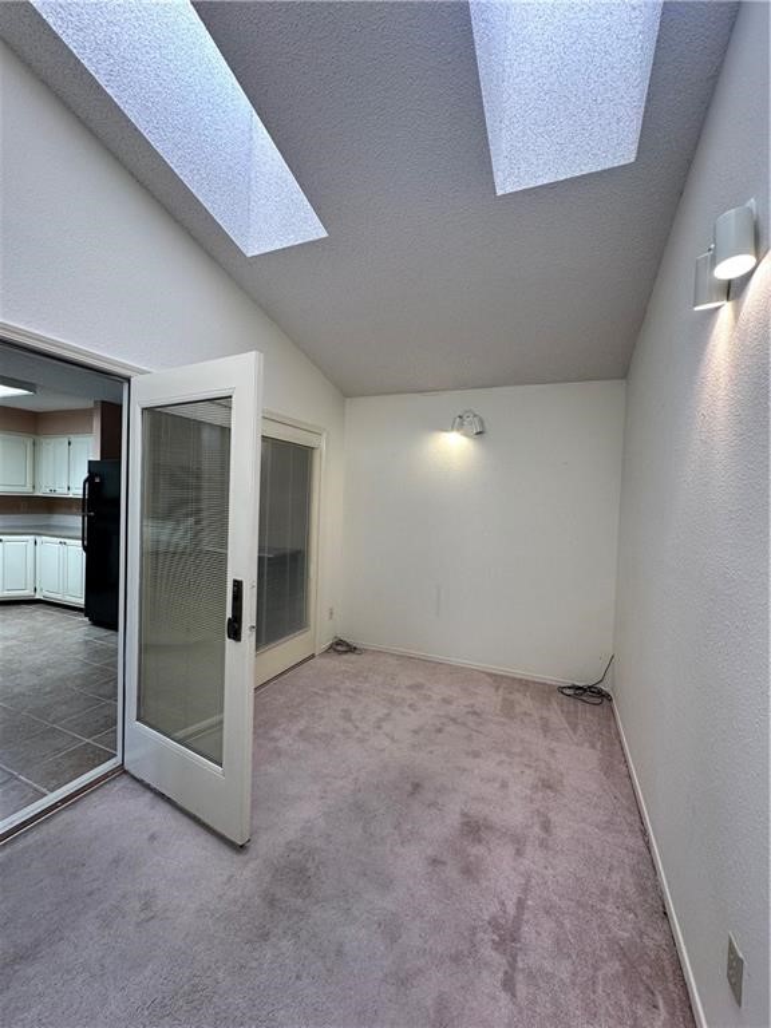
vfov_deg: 102.1
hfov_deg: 85.7
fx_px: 416
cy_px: 514
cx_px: 386
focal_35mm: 14
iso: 125
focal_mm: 2.22
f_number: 2.2
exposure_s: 1/120
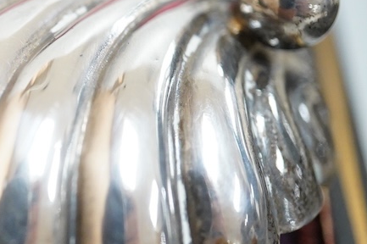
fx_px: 1192
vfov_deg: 11.7
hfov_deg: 16.8
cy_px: 75
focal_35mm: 117
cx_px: -66
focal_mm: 30
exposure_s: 1/160
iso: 2500
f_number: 5
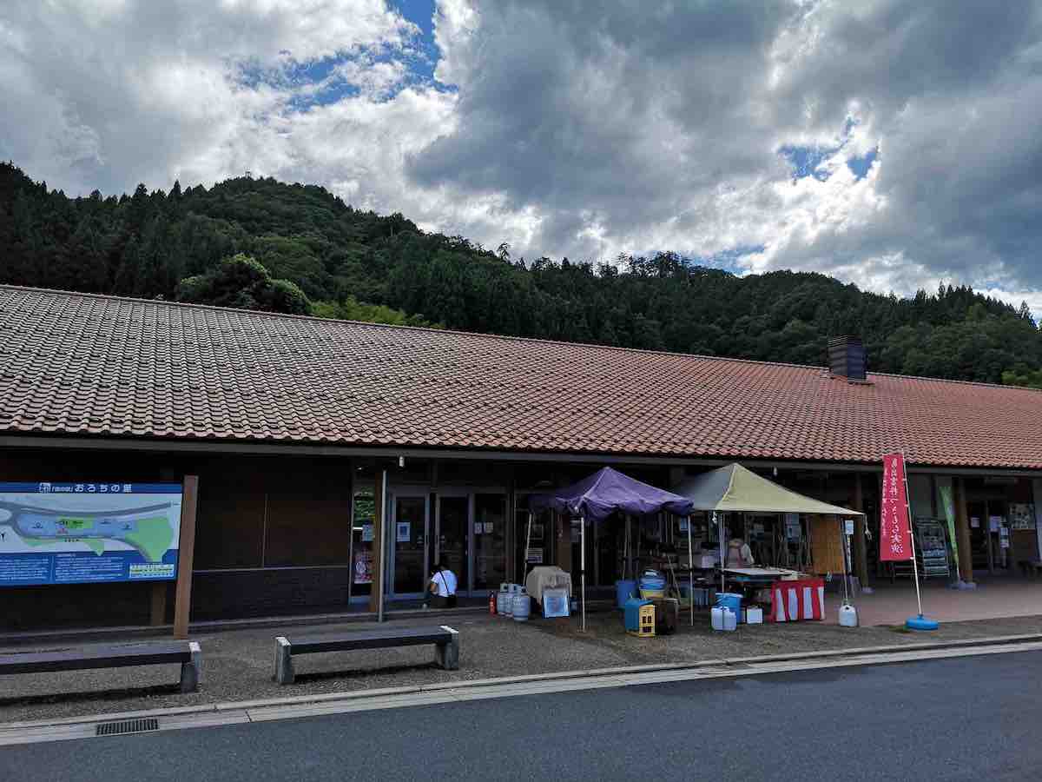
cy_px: 391
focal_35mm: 27
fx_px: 813
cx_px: 521
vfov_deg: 51.4
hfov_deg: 65.3
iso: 50
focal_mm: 3.95
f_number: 1.8
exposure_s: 1/3597
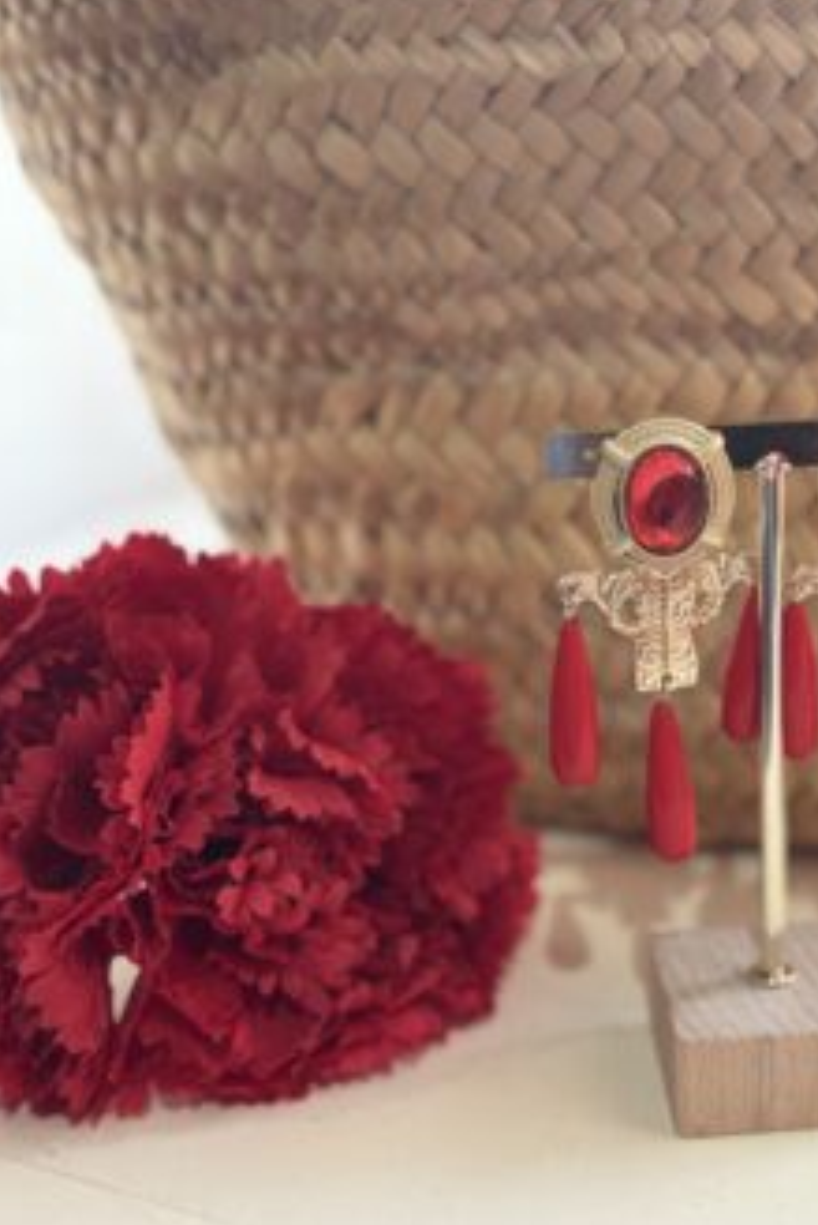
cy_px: 515
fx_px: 2247
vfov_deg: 30.4
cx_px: 523
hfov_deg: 20.6
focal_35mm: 66
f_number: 1.6
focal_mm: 5.96
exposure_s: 1/50
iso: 64
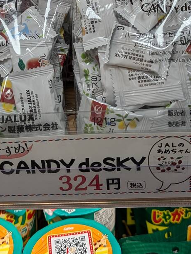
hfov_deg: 23.3
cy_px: 27
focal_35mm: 63
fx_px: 463
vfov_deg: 29.5
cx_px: 89
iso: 17
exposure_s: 1/120
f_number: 1.68
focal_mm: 6.9
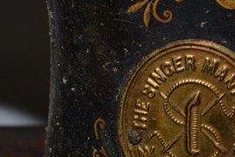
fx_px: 874
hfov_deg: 15.1
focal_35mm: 134
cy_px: 147
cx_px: 212
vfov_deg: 10.2
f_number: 8
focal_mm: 24
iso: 100
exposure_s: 1/60
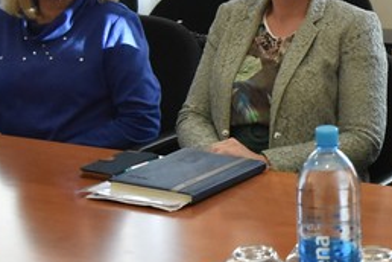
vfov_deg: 11.3
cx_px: 406
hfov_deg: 16.5
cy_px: 33
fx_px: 1317
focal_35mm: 121
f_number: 4
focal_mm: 38
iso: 10000
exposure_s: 1/1000
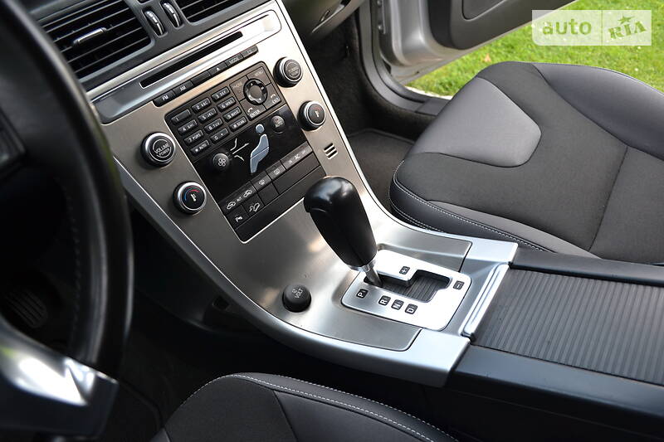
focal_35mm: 27
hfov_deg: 67.4
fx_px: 498
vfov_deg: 47.9
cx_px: 332
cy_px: 221
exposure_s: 1/125
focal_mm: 18
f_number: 5.6
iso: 400
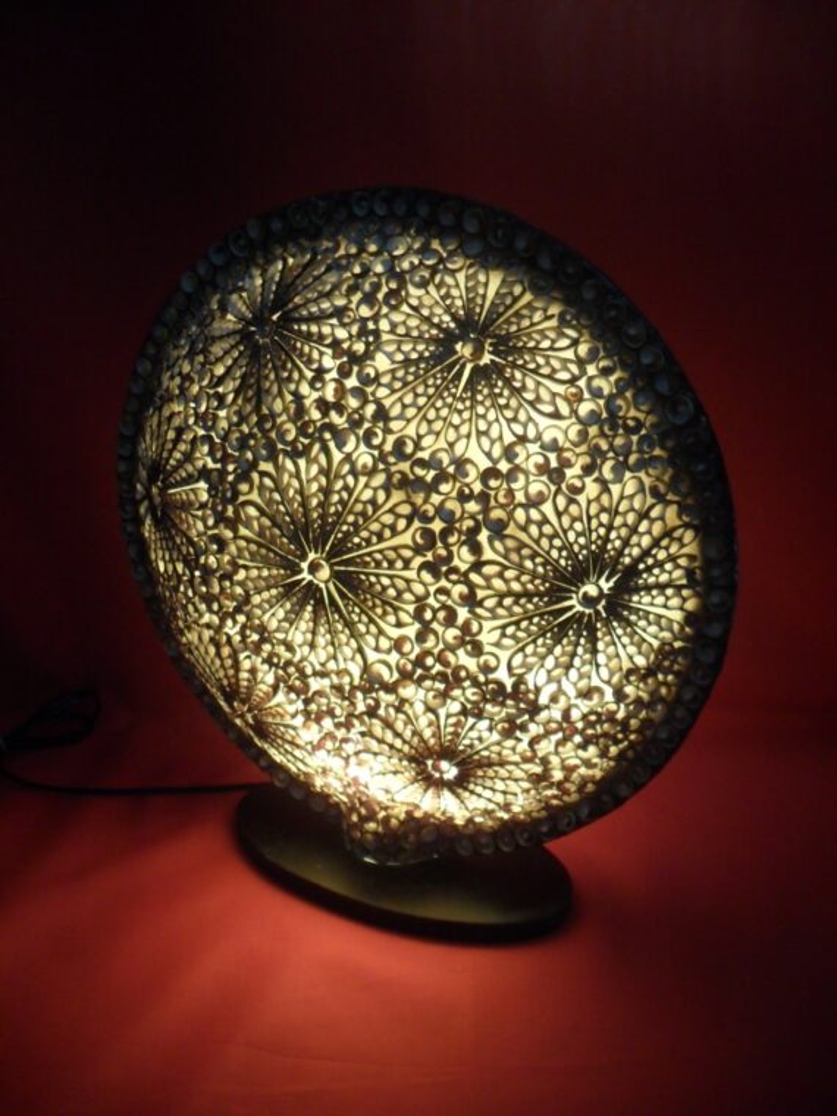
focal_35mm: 35
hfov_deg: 40.7
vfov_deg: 52.6
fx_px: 1128
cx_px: 418
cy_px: 558
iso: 200
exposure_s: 1
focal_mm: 6.2
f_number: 2.8
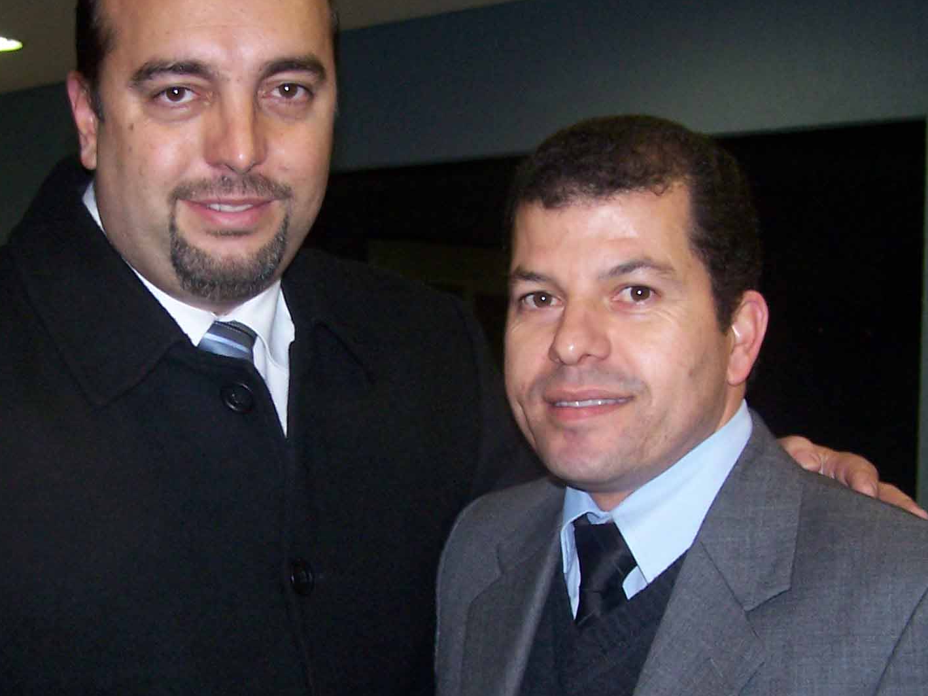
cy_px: 441
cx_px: 332
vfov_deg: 21.3
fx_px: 1850
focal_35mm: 69
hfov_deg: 28.0
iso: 140
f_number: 2.8
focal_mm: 6.3
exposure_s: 1/60
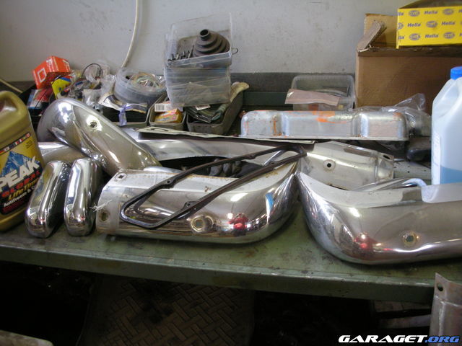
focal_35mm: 35
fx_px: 467
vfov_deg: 40.7
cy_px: 173
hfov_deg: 52.6
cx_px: 231
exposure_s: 1/31.6
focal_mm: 5.8
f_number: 2.8
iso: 177
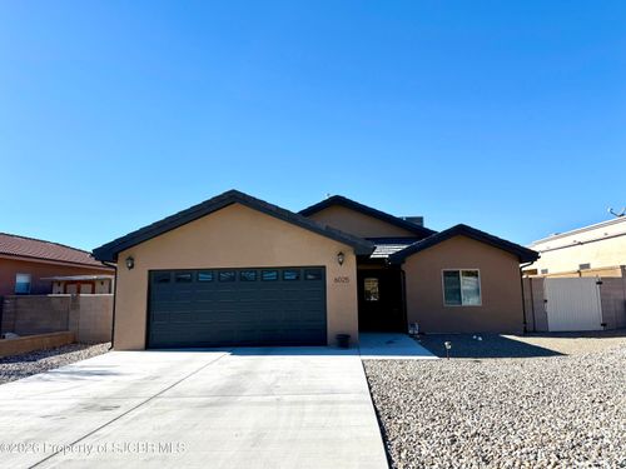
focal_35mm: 24
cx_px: 313
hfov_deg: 71.6
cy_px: 234
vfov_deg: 56.8
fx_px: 434
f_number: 1.78
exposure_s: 1/4975
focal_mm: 6.76
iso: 80
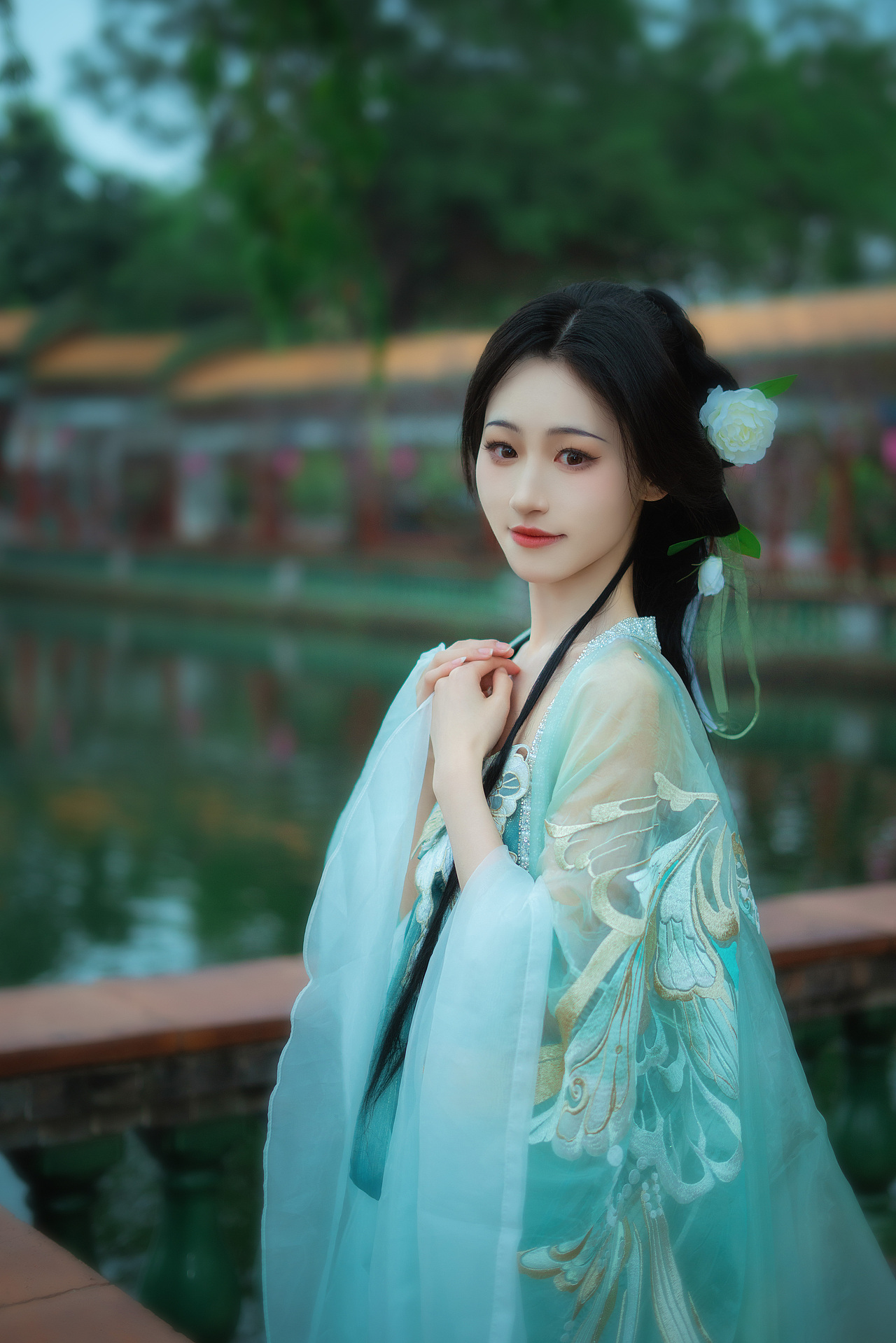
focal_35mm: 50
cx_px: 448
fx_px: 1866
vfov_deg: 39.6
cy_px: 672
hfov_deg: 27.0
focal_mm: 50
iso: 500
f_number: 1.8
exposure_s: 1/320
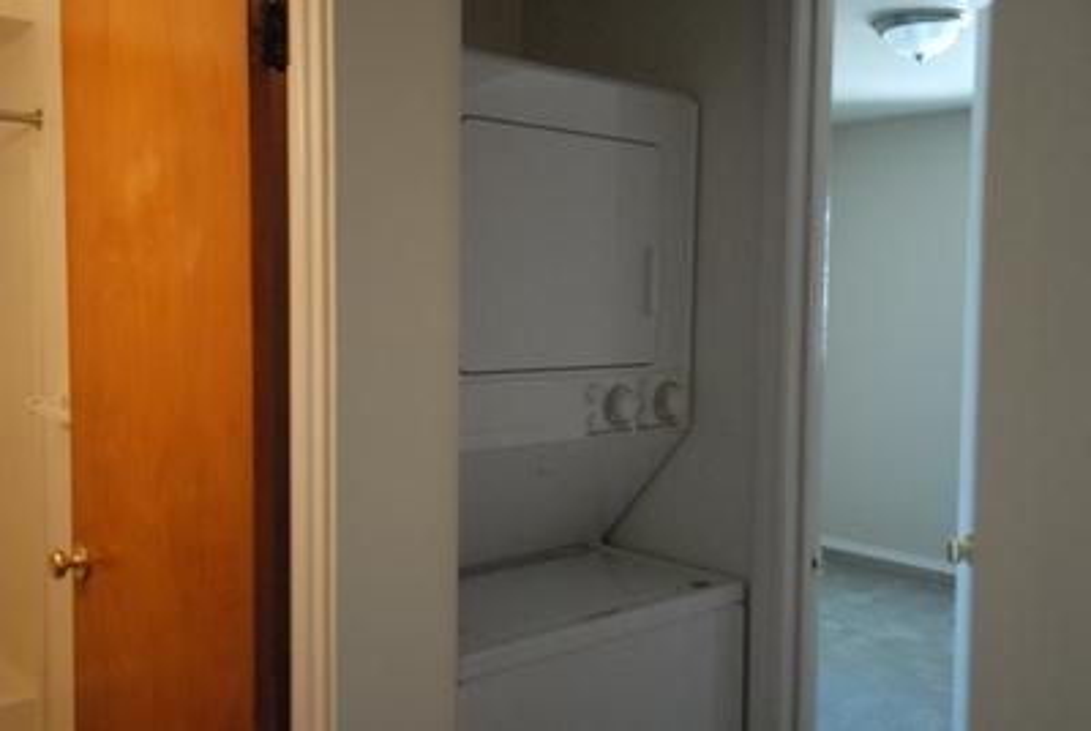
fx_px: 1002
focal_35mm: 33
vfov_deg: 40.1
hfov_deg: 57.2
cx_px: 546
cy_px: 366
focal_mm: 22
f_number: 4
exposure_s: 1/45
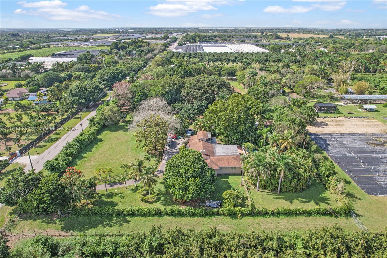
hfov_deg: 78.6
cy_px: 129
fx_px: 236
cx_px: 194
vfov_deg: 57.2
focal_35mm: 22
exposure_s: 1/1250
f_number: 2.8
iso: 100
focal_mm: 8.38
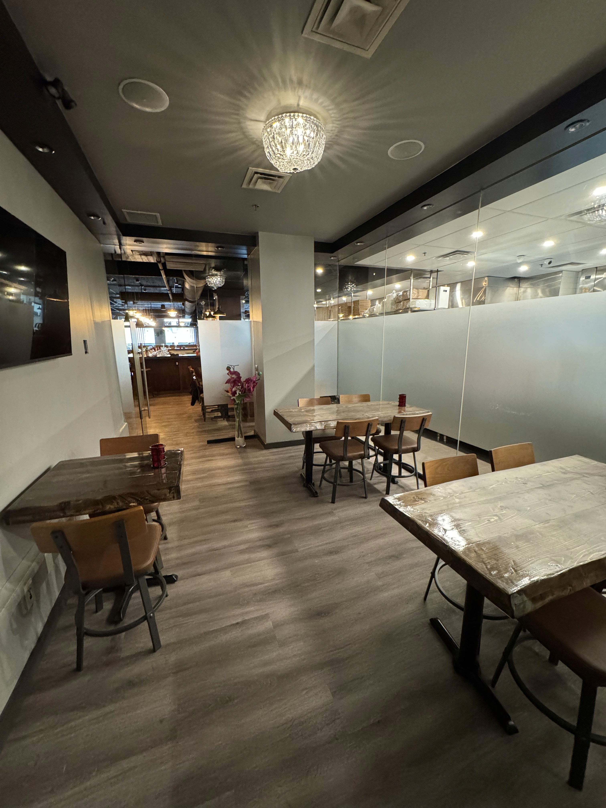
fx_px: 327
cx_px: 303
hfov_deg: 85.7
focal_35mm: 14
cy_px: 404
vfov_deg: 102.1
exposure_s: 1/60
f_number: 2.2
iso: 1000
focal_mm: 2.22
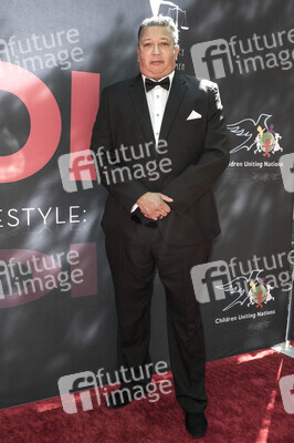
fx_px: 417
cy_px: 222
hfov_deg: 38.8
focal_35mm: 34
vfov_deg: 55.8
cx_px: 147
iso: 800
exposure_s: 1/200
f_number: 5.6
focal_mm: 34
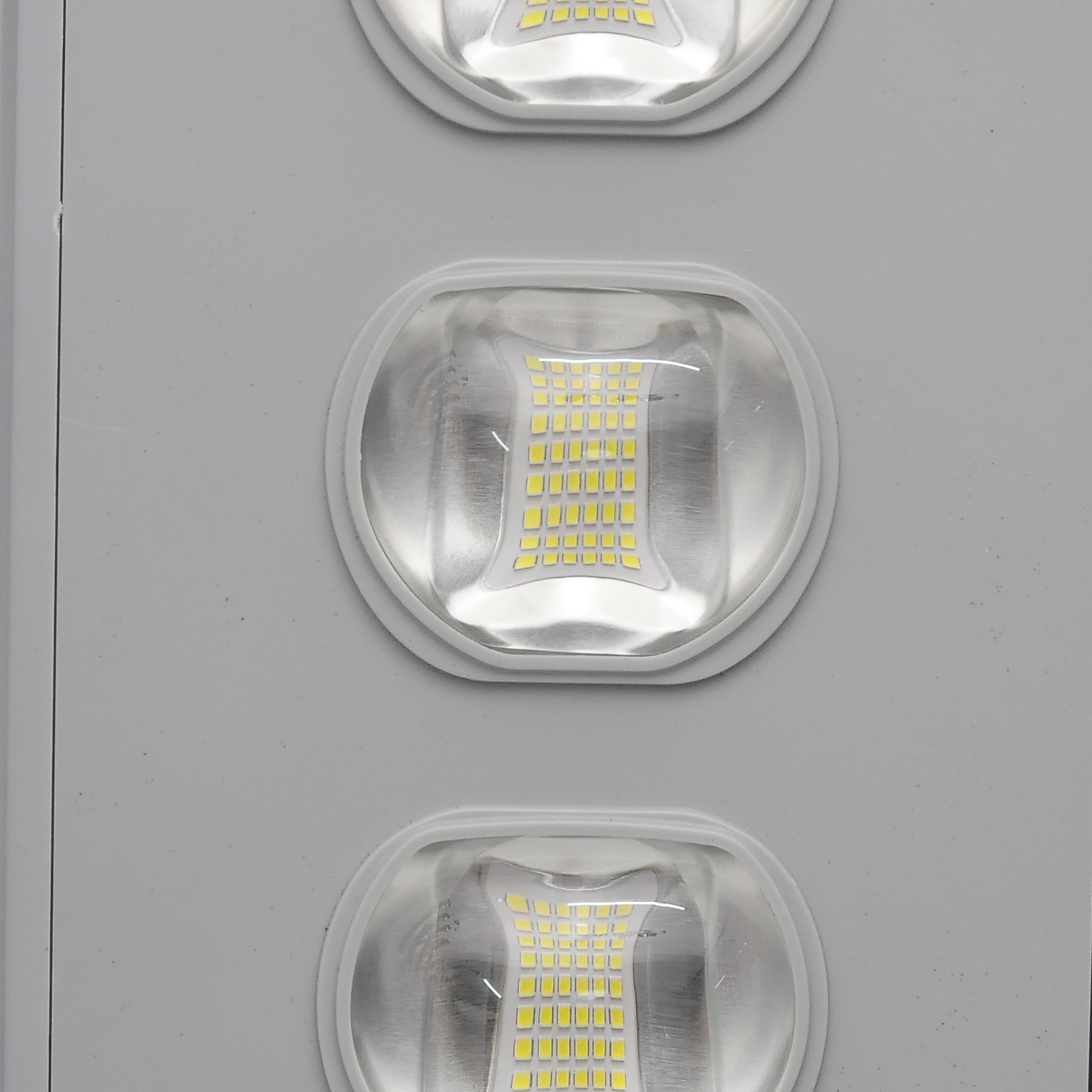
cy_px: 513
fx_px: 4426
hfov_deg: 14.1
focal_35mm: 124
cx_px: 605
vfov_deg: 14.1
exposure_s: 1/100
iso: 1000
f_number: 8
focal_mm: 50
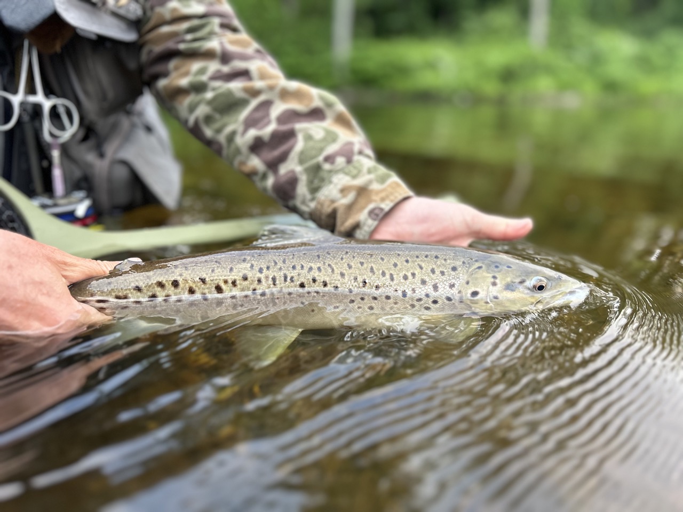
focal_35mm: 26
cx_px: 342
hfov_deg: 67.3
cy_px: 256
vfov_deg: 53.1
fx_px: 513
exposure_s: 1/121
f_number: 1.5
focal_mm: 5.7
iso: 100
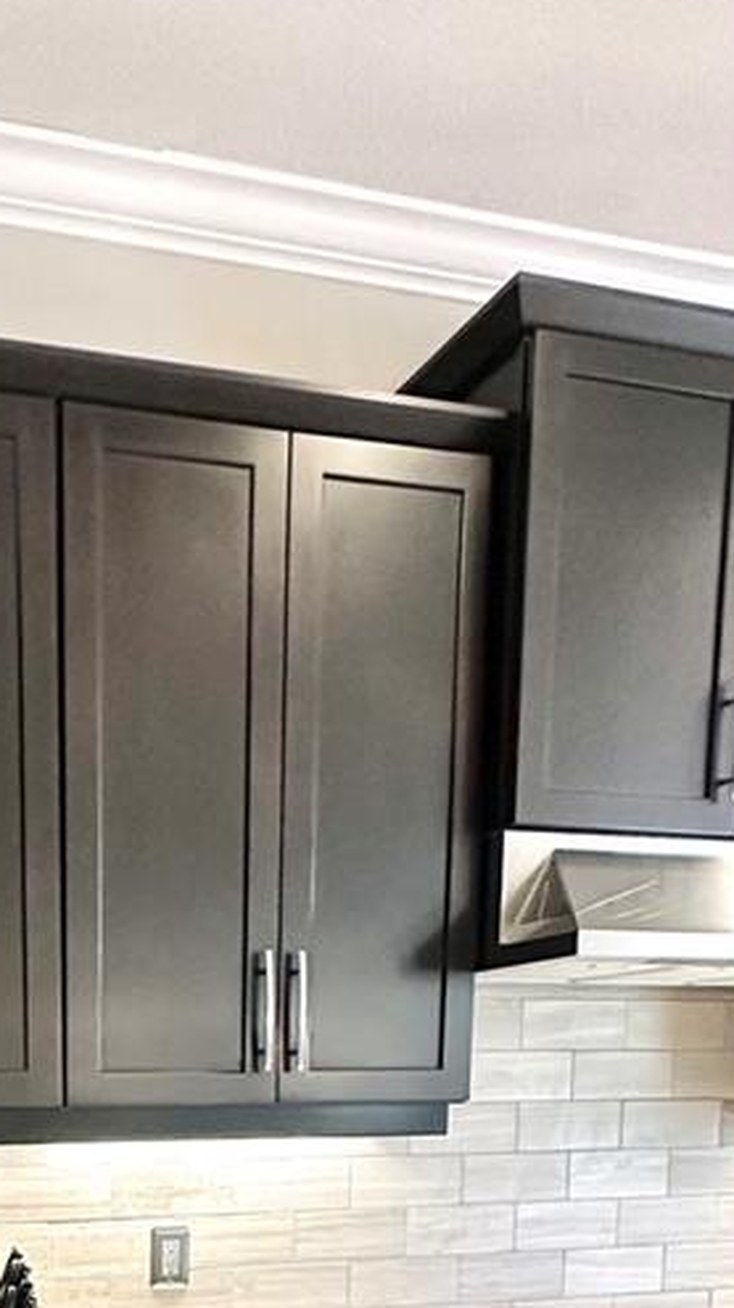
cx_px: 11
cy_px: 1292
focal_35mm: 37
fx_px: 1282
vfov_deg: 45.9
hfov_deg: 29.9
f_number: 2.2
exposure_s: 1/60
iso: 320
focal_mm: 2.22
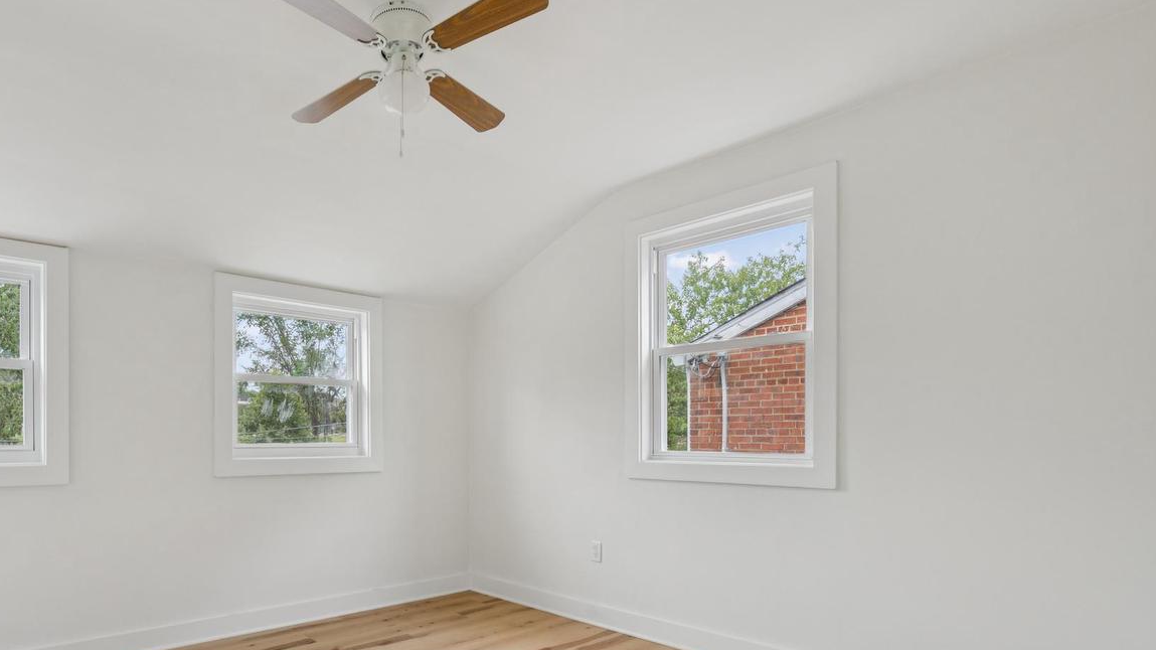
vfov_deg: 51.5
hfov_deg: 80.7
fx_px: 664
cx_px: 442
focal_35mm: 22
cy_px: 417
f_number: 10
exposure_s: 1/80
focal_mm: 16.5
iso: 500
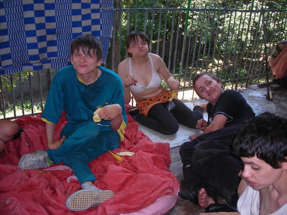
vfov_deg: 37.7
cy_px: 108
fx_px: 315
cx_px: 144
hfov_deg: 49.0
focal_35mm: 38
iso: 77
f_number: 3.2
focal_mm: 6.3
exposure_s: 1/60.1
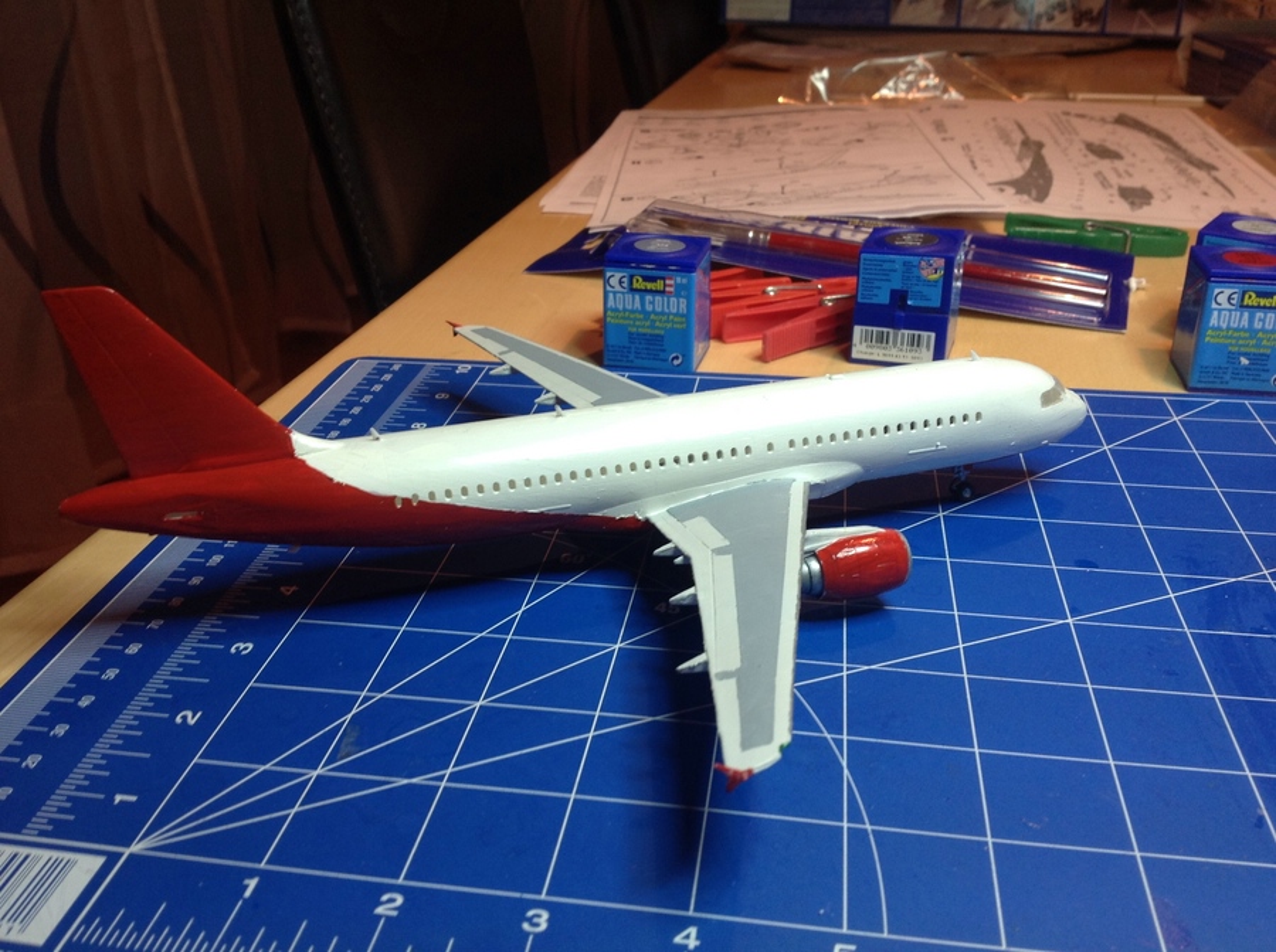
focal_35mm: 35
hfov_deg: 52.7
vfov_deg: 40.6
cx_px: 638
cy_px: 476
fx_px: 1288
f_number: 2.4
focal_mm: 4.28
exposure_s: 1/17
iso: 50
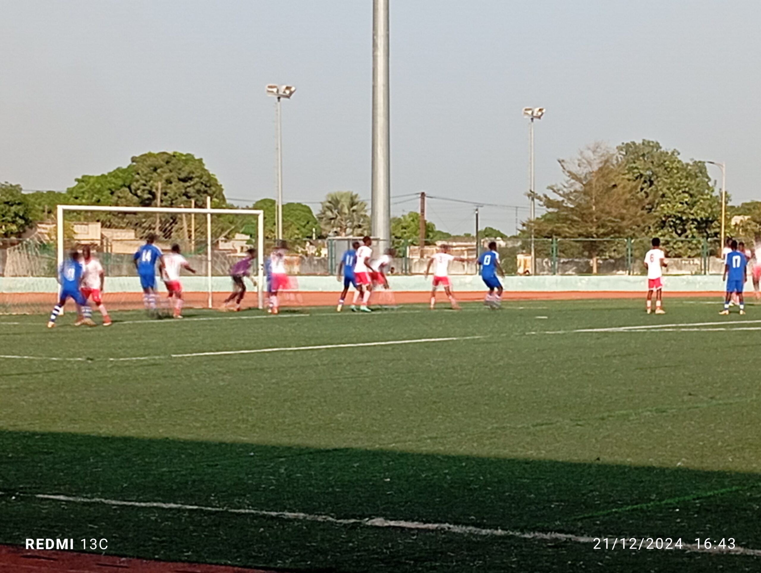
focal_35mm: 110
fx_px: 2422
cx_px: 380
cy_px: 286
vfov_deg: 13.5
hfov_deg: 17.9
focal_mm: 4.22
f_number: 1.8
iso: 106
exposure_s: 1/412
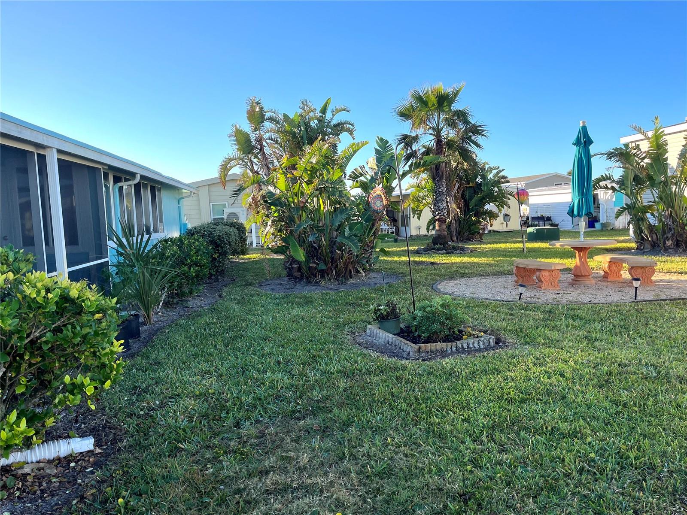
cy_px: 258
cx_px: 344
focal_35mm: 26
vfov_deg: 53.1
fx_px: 516
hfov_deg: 67.3
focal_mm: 5.1
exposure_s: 1/1339
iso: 50
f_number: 1.6
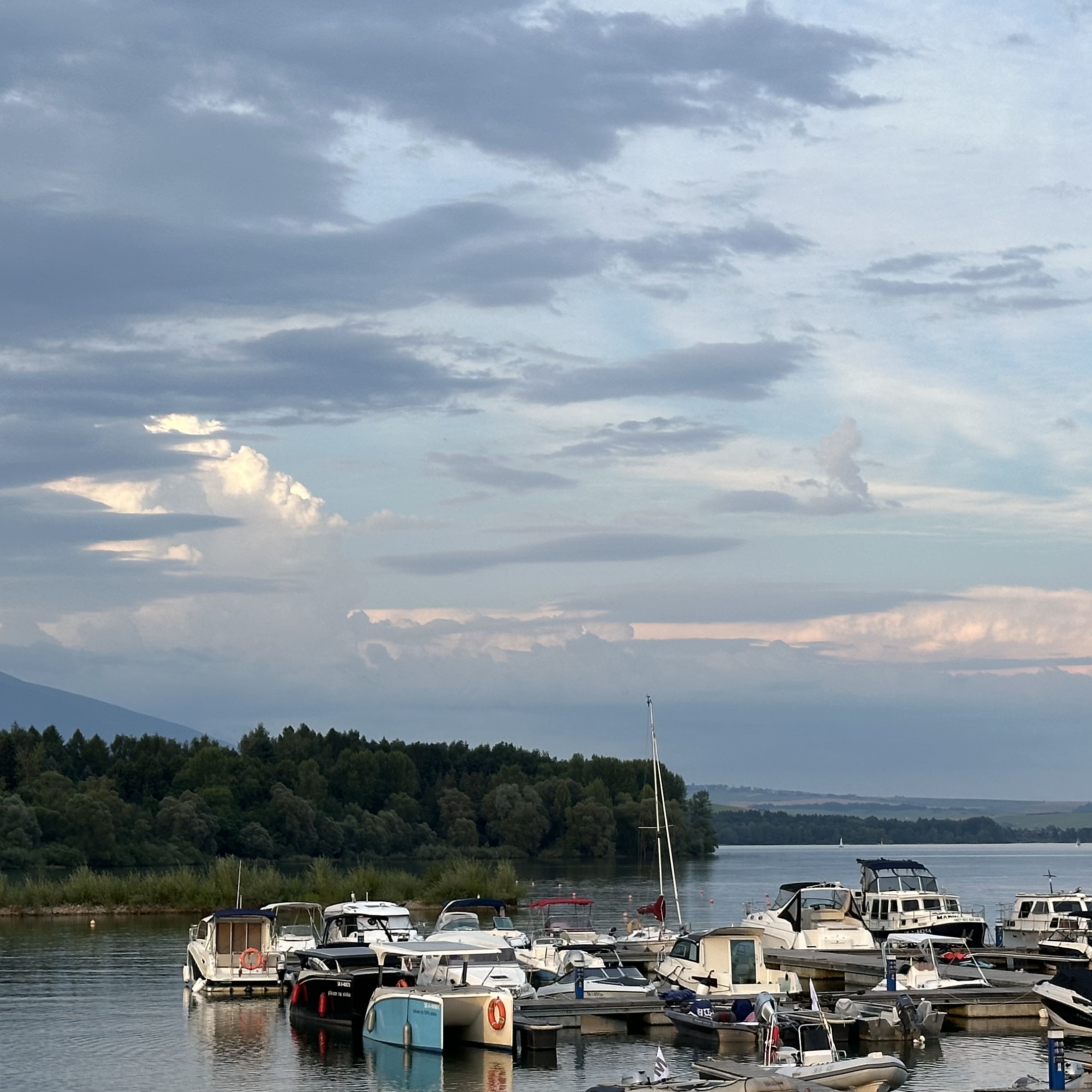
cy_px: 616
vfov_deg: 21.9
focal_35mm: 79
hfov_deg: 21.9
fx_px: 2820
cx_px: 610
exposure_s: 1/1133
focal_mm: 6.86
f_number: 1.78
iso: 64
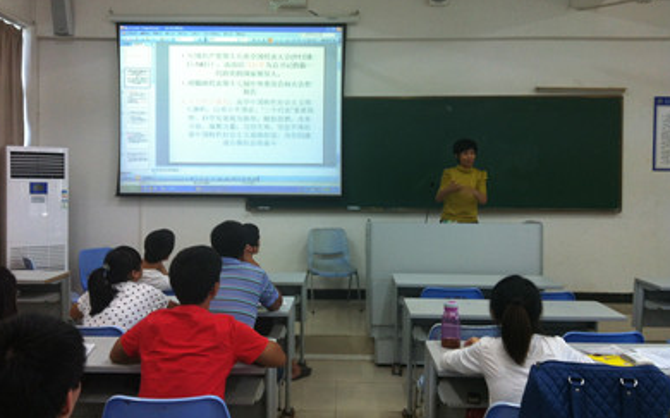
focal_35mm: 38
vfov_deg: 33.5
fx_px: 693
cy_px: 194
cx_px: 333
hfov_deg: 51.6
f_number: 2.8
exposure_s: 1/15
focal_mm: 3.85
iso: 100
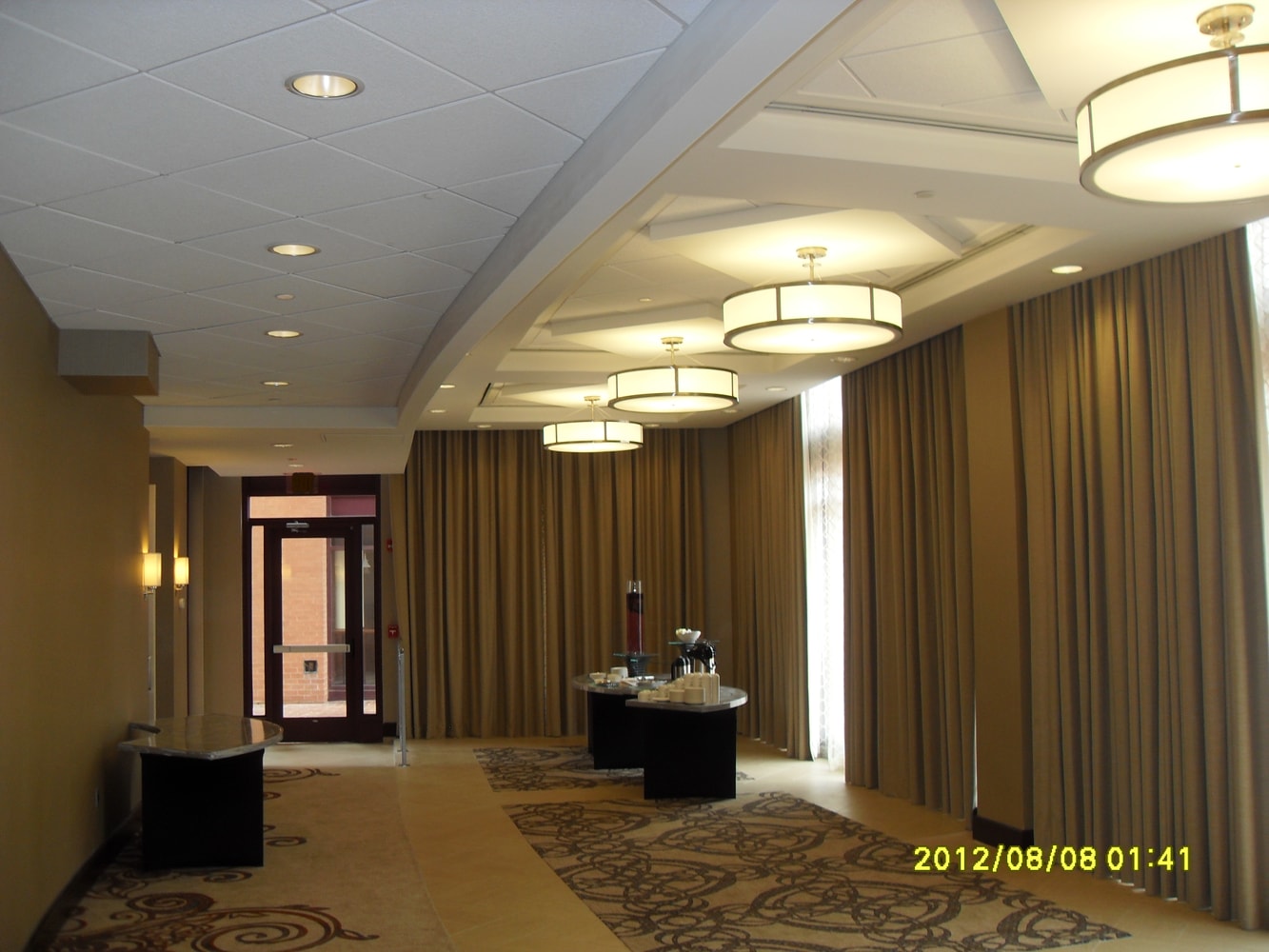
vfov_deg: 41.8
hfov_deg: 54.0
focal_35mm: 34
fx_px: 1247
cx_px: 634
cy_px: 476
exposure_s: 1/45
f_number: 2.8
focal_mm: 6.3
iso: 100
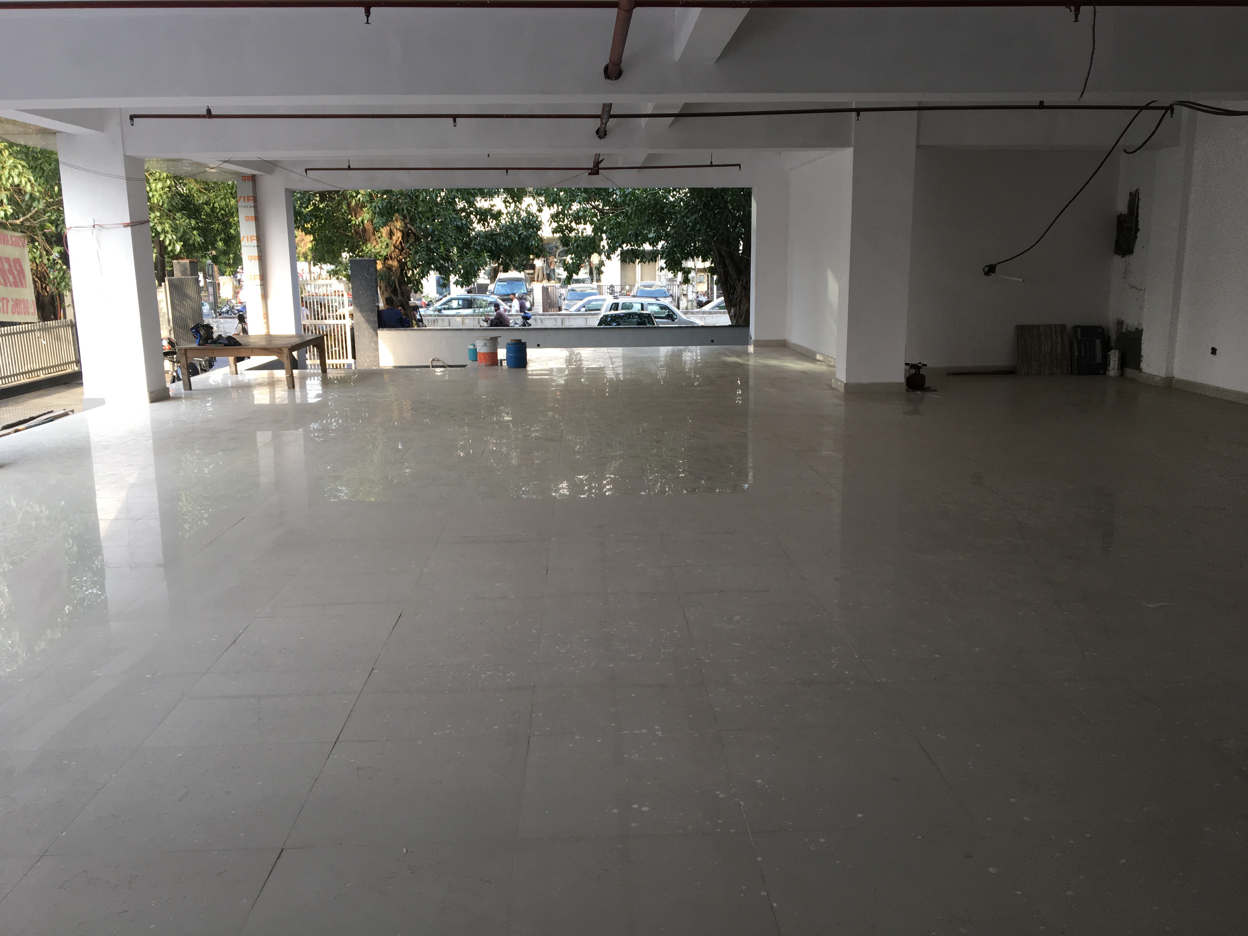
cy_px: 468
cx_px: 624
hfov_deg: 61.7
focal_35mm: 29
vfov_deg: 48.2
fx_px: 1046
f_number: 2.2
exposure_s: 1/100
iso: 40
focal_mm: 4.15
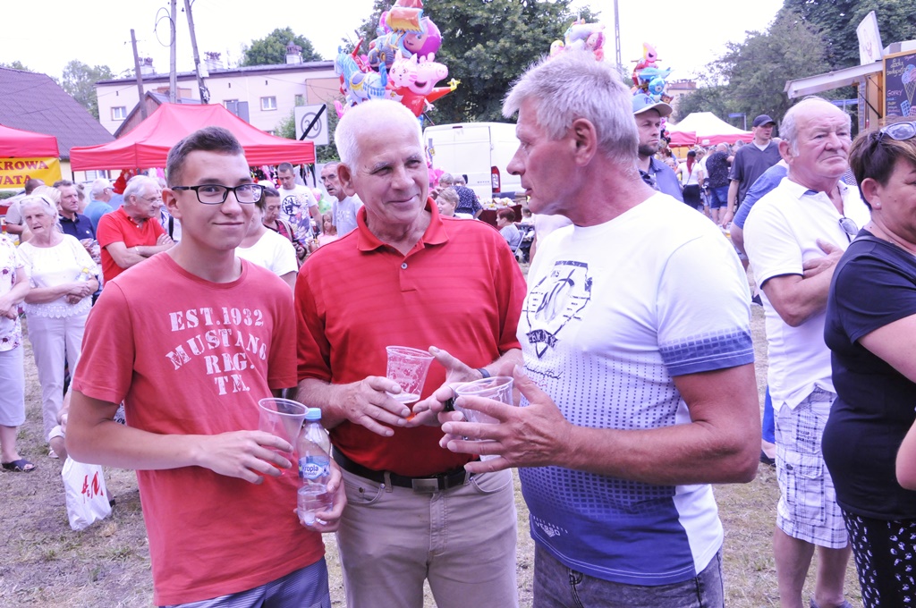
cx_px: 458
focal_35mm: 38
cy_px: 304
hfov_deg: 51.3
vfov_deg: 35.4
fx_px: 953
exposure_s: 1/125
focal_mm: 25
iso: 1000
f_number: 9
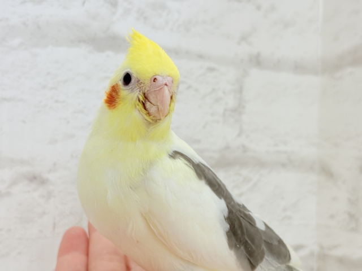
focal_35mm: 52
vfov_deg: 28.0
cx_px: 181
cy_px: 136
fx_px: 544
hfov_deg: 36.8
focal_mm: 5.96
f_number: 1.6
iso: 80
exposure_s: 1/100
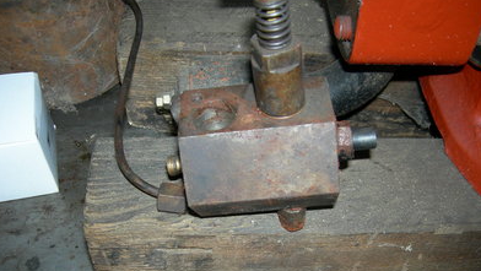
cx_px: 242
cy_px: 177
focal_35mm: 40
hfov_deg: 50.5
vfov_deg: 29.6
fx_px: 510
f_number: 2.7
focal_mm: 7.5
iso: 64
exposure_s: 1/60.1
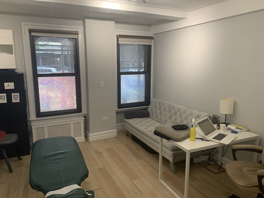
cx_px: 132
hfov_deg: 67.3
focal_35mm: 26
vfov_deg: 53.1
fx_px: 198
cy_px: 99
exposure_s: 1/60
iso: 100
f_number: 1.8
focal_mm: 4.25
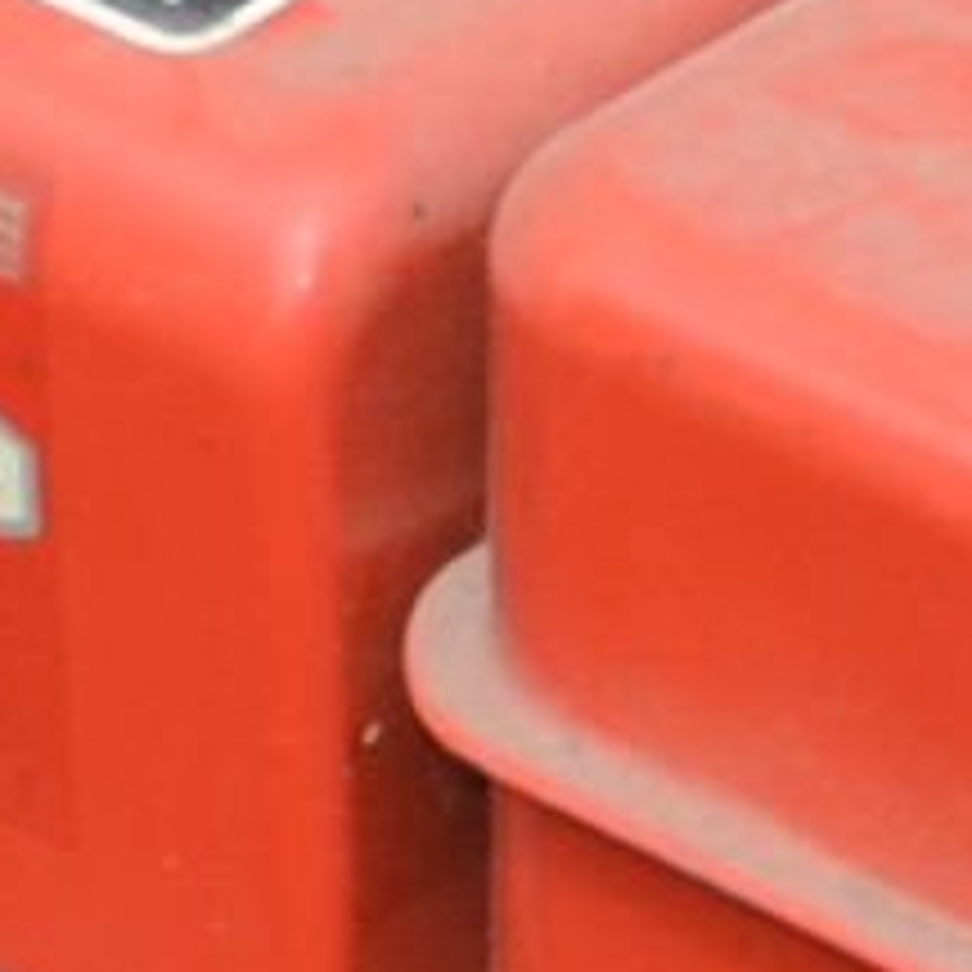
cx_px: 1134
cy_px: 490
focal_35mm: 725
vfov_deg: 2.4
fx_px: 23032
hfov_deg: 2.4
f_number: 5
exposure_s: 1/250
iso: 320
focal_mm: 50
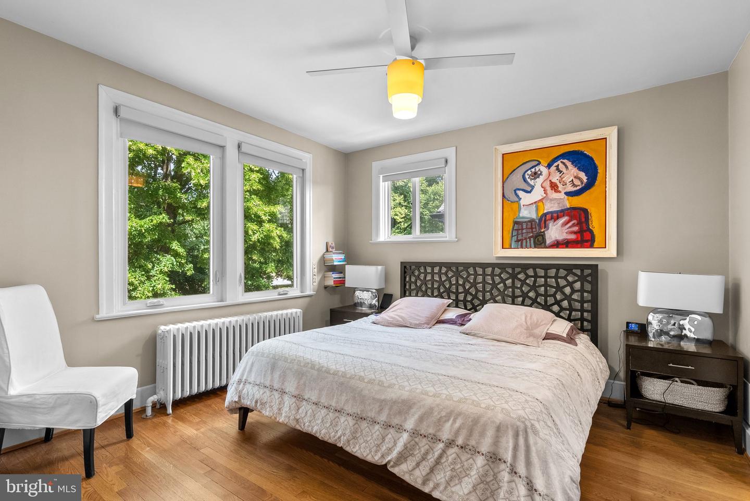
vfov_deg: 73.8
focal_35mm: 16
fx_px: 333
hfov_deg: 96.7
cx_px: 375
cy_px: 250
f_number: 8
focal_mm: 16
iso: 250
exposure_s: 1/8
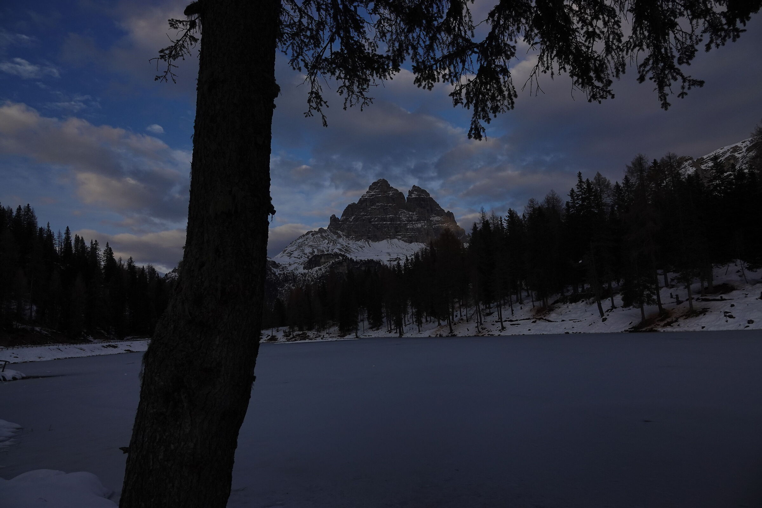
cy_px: 254
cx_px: 381
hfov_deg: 73.7
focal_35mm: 24
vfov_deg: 53.1
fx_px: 508
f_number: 4.5
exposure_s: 1/2000
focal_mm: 8.8
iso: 160
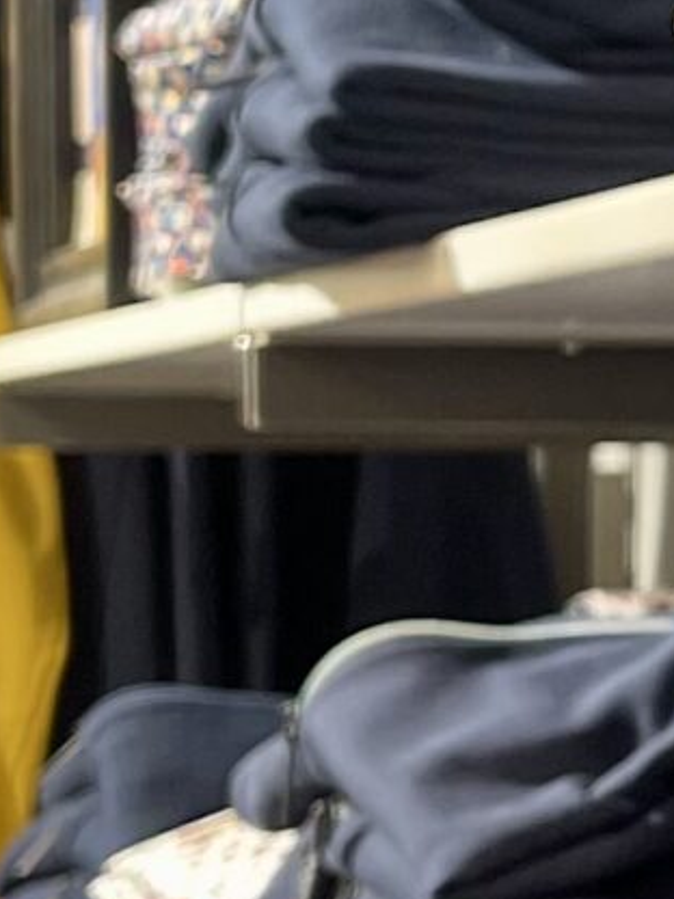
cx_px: 1257
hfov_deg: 8.8
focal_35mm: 160
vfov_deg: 12.3
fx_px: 4154
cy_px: 551
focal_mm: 5.1
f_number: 1.6
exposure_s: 1/50
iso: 160
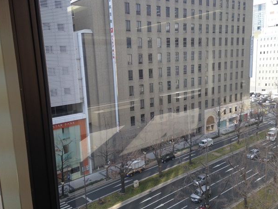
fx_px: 281
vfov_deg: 40.7
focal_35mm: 35
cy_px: 107
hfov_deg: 52.6
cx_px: 142
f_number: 2.4
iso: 50
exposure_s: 1/332
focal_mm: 4.12
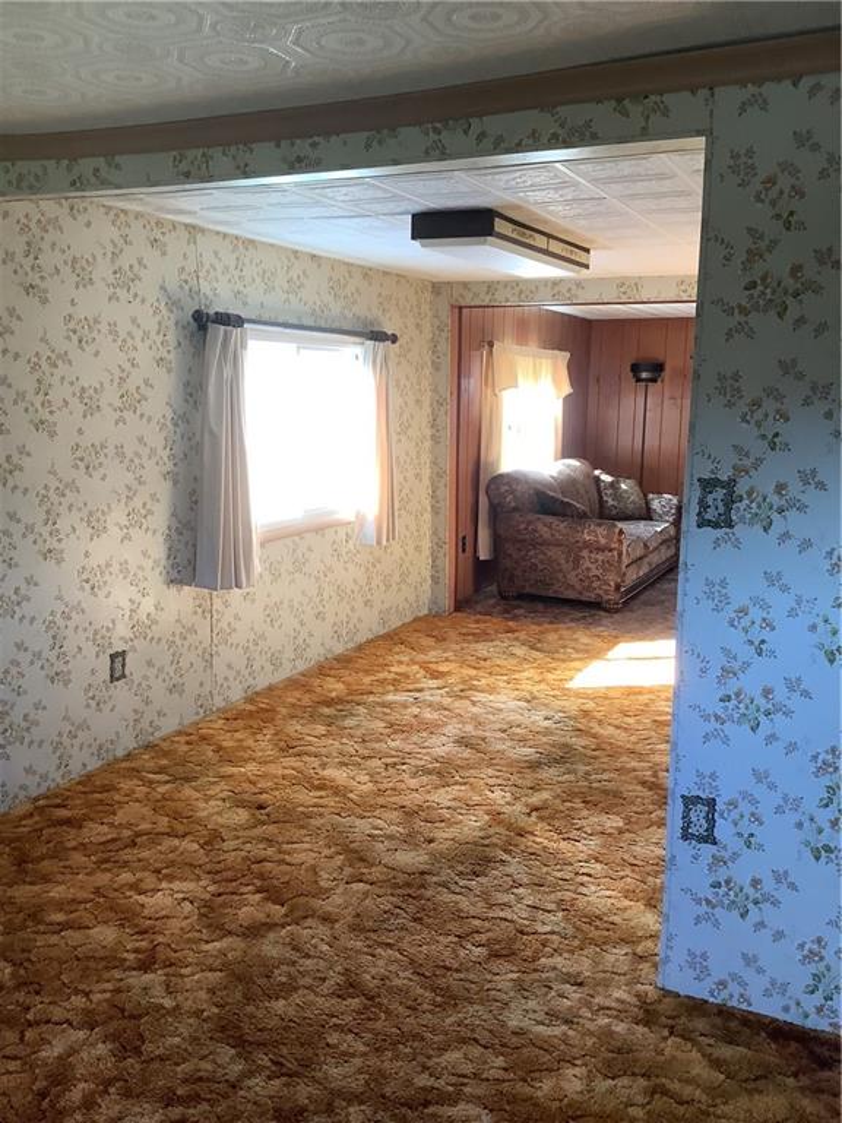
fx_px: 1005
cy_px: 562
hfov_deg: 45.4
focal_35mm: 31
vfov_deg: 58.4
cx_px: 421
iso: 125
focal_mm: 3.3
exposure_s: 1/60
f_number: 2.4
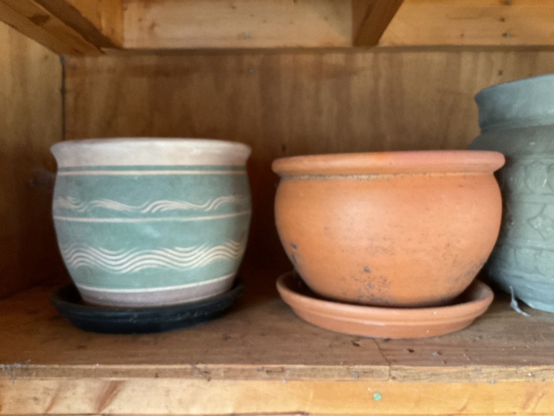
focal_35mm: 29
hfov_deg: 61.7
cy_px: 208
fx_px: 464
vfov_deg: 48.2
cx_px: 277
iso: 320
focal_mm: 3
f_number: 1.8
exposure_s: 1/25
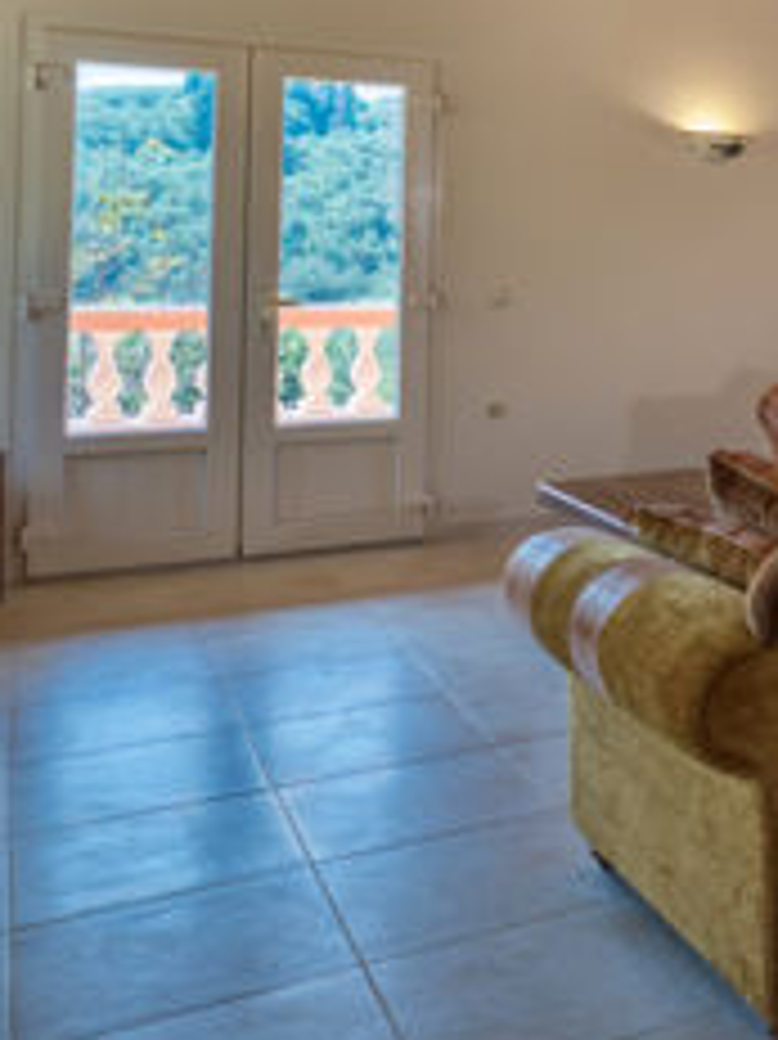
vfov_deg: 42.1
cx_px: 1145
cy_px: 106
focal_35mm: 41
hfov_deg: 26.3
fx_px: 1230
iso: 400
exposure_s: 1/160
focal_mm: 14
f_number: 5.6
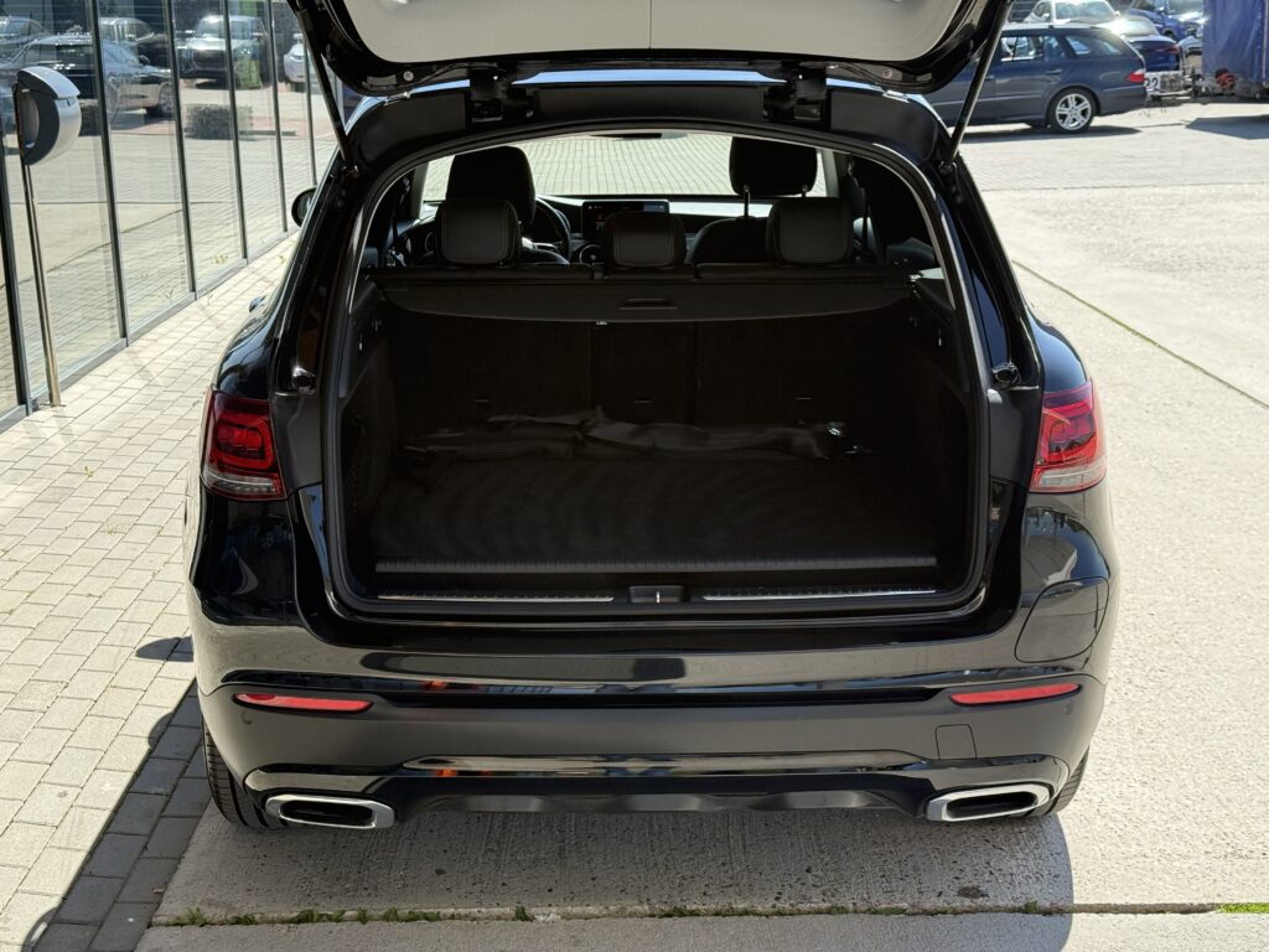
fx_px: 1760
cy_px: 476
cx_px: 634
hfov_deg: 39.7
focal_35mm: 48
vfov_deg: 30.3
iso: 100
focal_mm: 6.76
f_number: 1.78
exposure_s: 1/1883
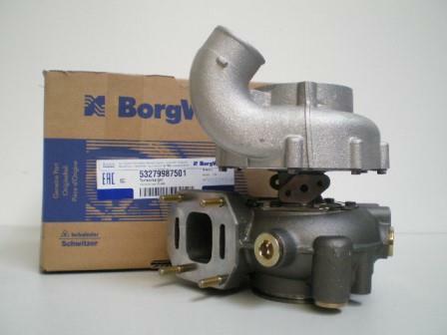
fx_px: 491
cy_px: 168
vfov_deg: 37.7
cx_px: 224
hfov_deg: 49.0
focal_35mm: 38
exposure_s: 1/30
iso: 320
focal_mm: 6.3
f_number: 3.1
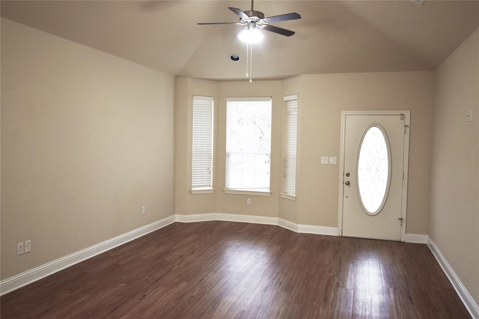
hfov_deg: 61.9
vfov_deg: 43.6
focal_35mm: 30
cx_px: 240
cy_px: 160
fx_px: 399
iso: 400
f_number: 5.6
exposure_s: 1/30
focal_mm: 20
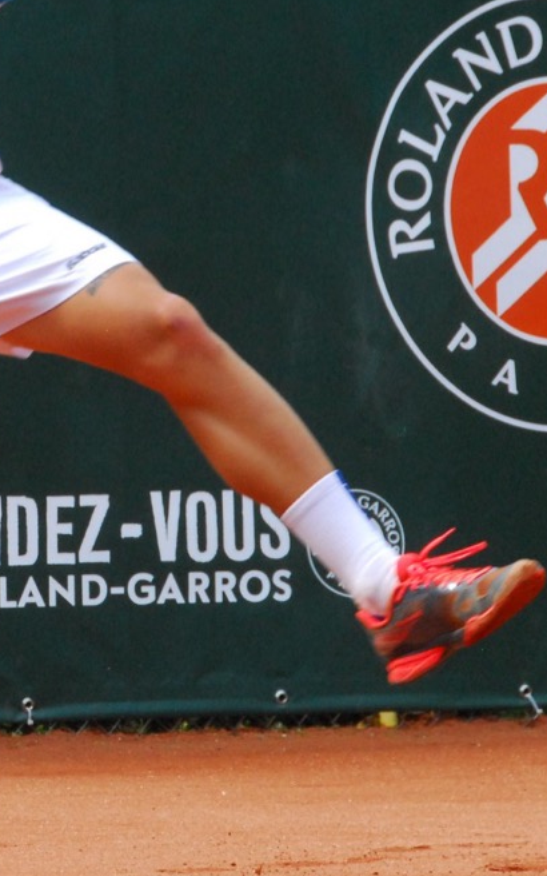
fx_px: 10686
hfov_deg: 2.9
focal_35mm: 448
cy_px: 212
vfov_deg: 4.7
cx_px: -169
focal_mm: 120
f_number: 11
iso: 800
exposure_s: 1/320
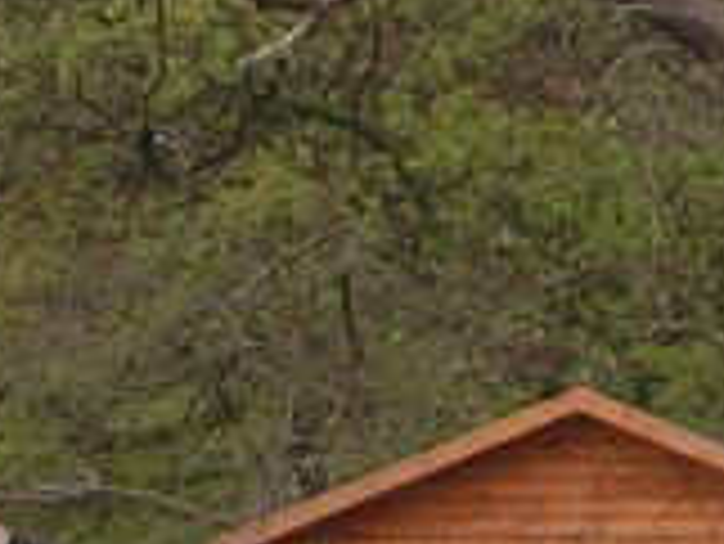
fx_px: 19549
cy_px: 976
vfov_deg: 1.6
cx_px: 400
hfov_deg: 2.1
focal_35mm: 934
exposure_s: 1/250
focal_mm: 28.8
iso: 50
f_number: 4.5
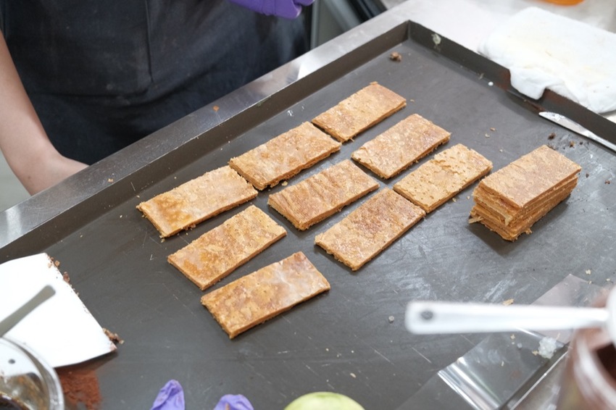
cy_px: 205
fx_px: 821
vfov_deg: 28.1
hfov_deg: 41.1
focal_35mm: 48
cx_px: 308
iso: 2500
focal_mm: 32.1
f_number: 3.6
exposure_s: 1/160
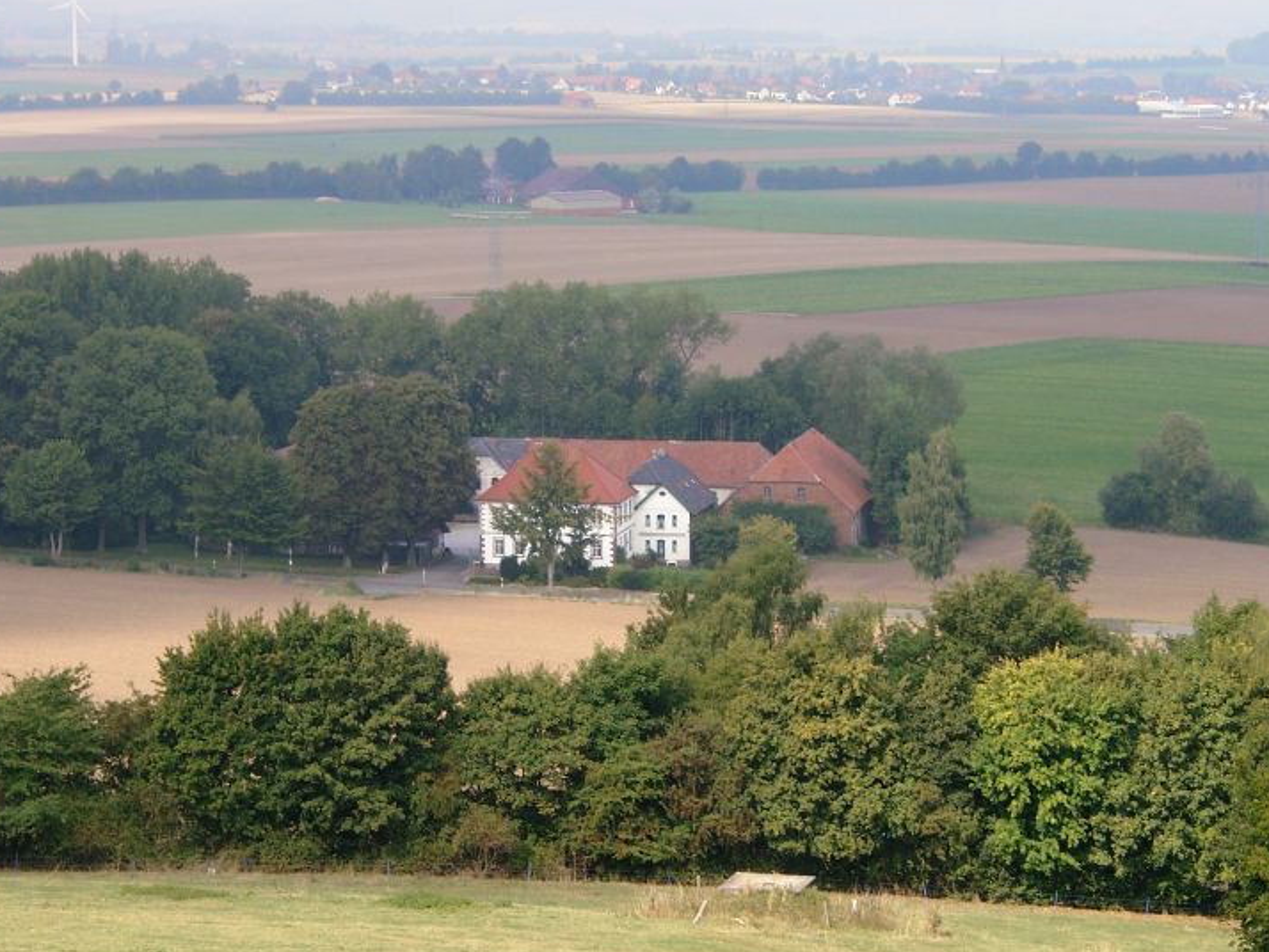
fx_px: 4107
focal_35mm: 112
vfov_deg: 13.2
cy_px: 481
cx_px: 603
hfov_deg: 17.6
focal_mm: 20.74
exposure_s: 1/363
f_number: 4
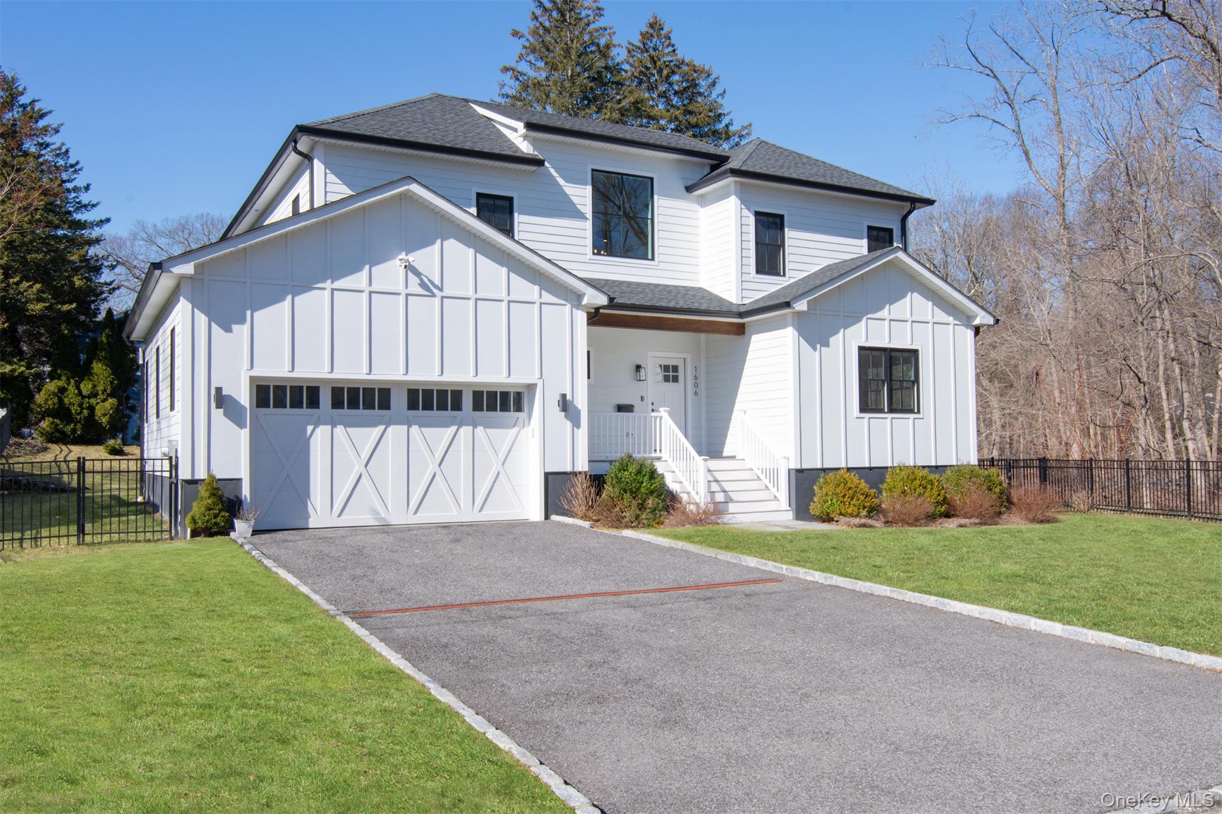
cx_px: 611
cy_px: 407
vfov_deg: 43.6
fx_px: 1018
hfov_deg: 61.9
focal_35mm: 30
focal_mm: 20
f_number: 14
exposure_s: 1/160
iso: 400
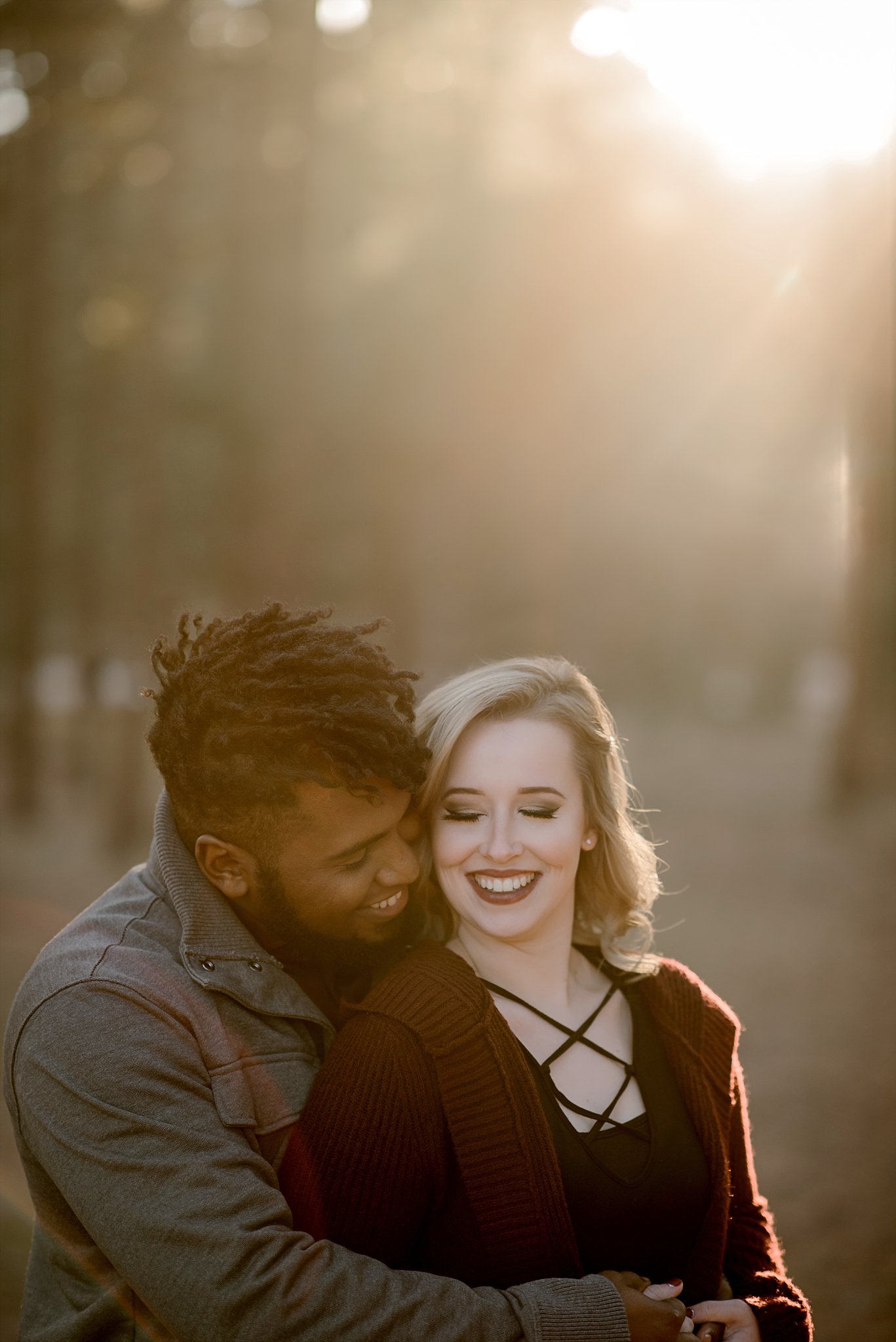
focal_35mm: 85
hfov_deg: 16.1
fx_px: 3170
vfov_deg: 23.9
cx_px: 448
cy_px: 671
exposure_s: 1/320
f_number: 2
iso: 200
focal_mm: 85
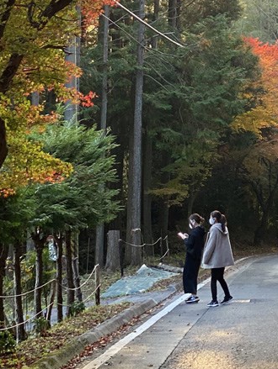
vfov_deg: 13.7
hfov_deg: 10.3
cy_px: -10
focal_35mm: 142
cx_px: 324
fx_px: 1518
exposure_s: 1/122
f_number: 2
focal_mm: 6
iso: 50
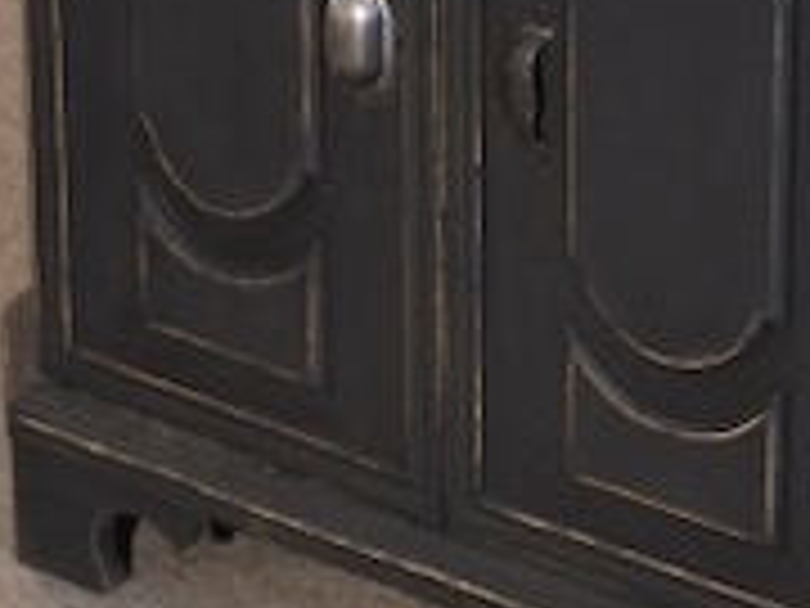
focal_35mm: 170
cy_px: -194
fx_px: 3978
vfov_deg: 8.6
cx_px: 666
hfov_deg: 11.6
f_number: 3.6
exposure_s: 1/125
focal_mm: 35
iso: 3200
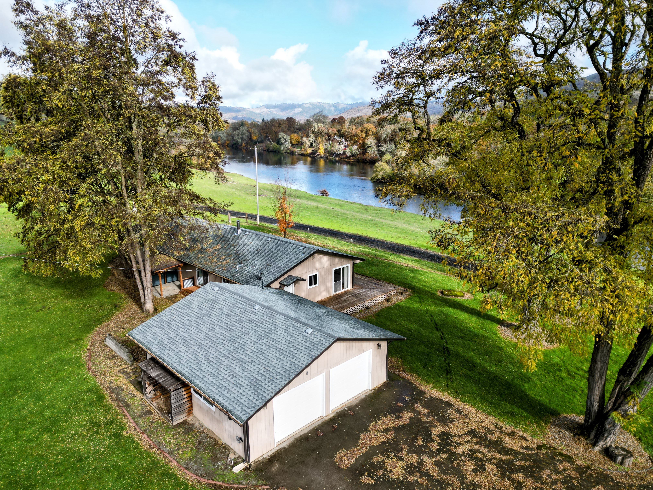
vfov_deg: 56.8
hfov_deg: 71.6
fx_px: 453
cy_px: 245
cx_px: 326
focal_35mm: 24
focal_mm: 6.72
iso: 200
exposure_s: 1/2000
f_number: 1.7
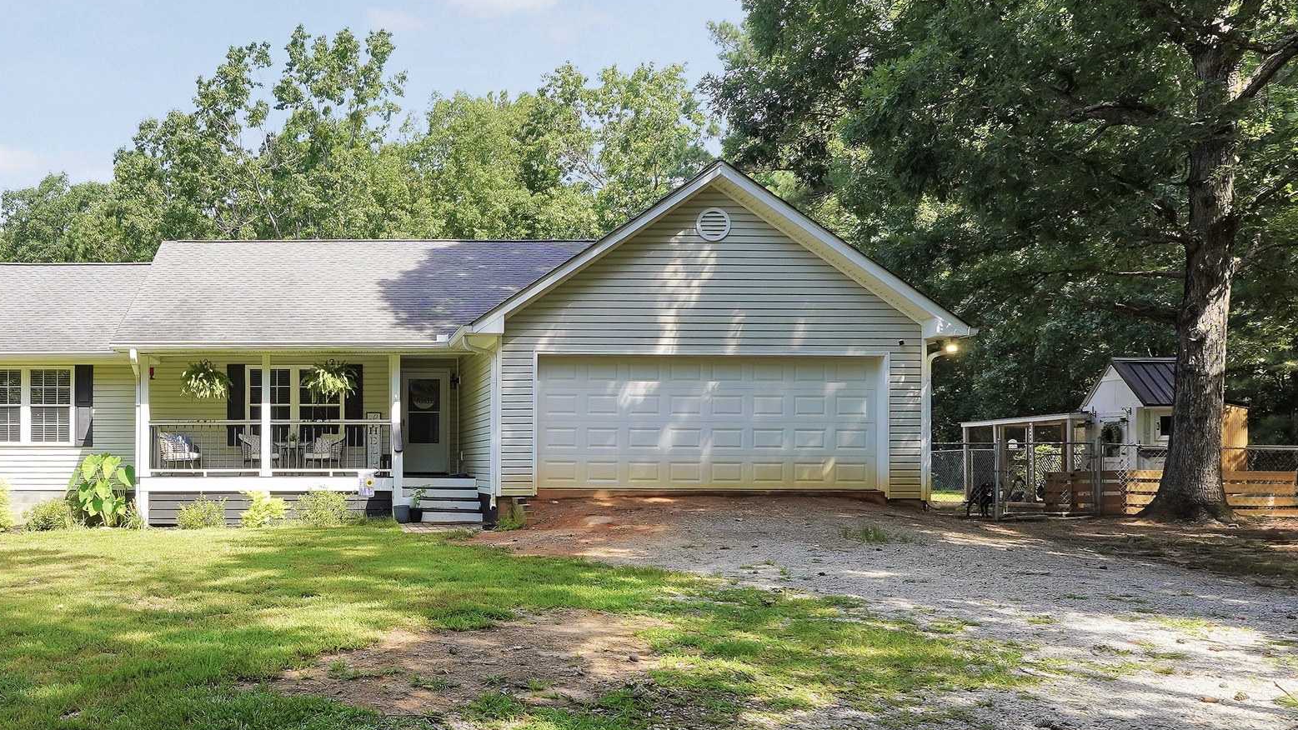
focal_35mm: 31
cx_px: 327
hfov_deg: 59.3
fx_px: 1067
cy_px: 458
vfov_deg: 37.5
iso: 100
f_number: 5.6
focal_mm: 10
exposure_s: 1/125
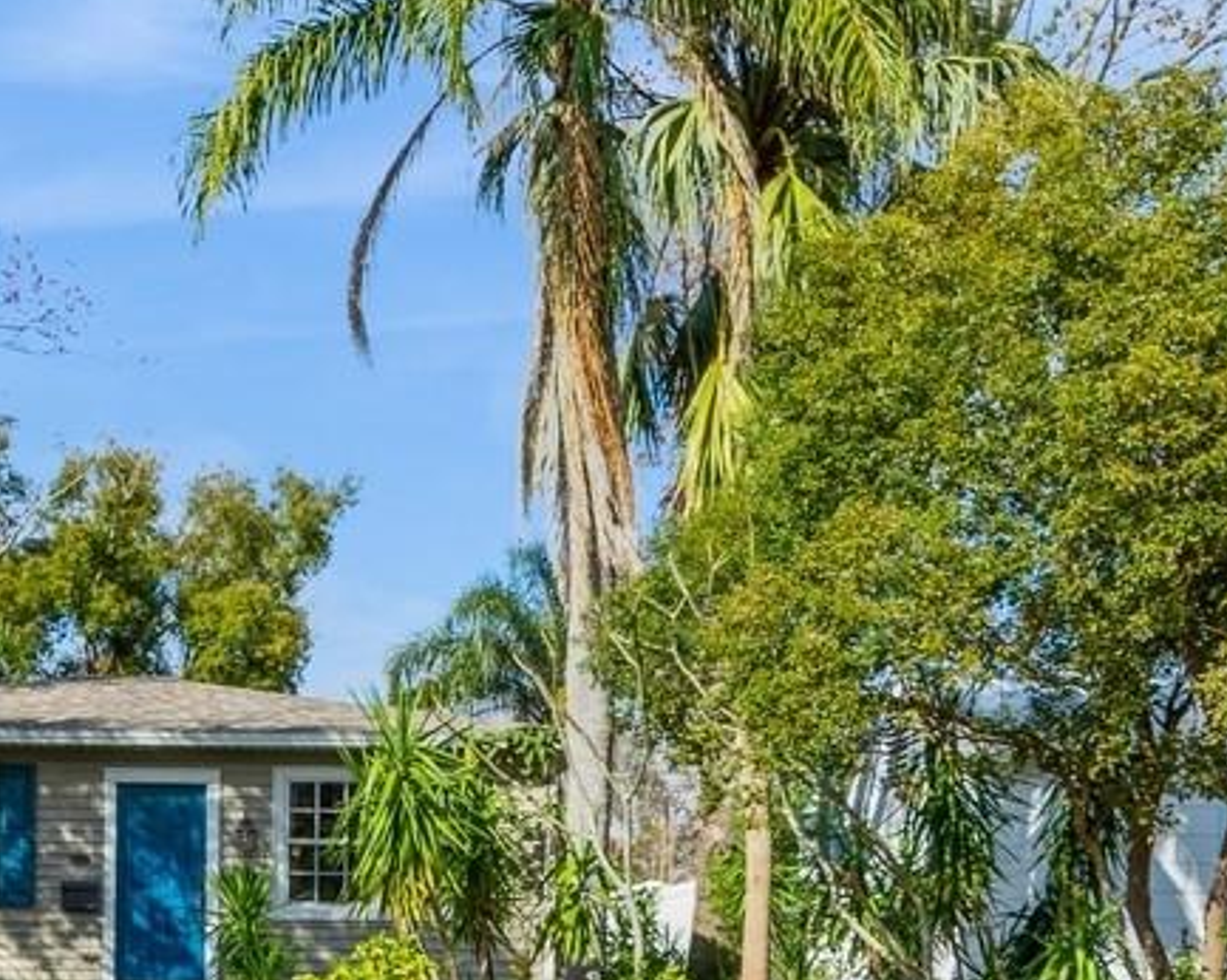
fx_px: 1888
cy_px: 867
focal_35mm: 52
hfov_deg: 34.1
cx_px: 133
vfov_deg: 28.1
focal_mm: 10
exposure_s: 1/400
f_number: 8
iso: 200
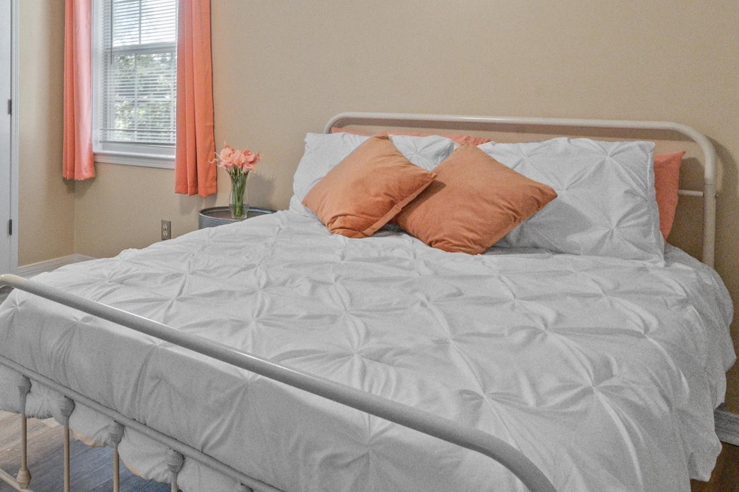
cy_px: 52
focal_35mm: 32
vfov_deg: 38.3
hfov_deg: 53.4
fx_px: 656
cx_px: 113
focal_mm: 14
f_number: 13
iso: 2500
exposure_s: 1/30
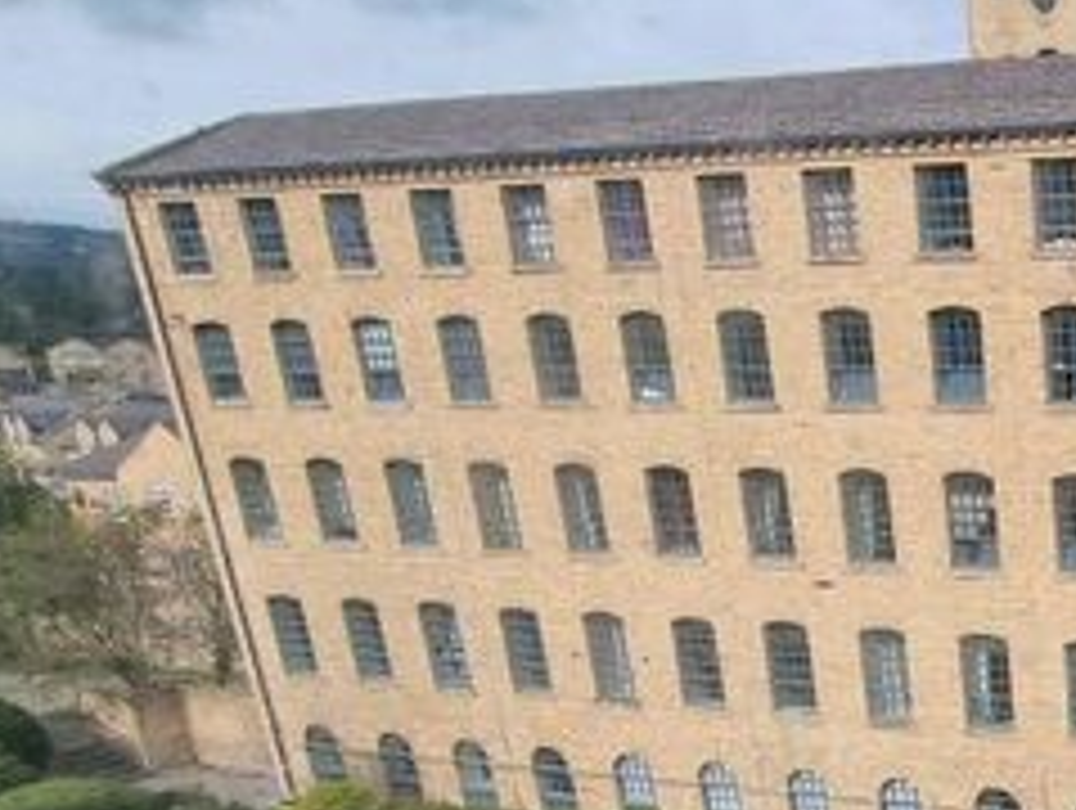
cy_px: 794
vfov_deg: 34.7
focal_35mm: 38
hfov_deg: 35.9
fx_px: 1183
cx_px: 1342
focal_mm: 2.2
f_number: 2.2
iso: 50
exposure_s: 1/1200
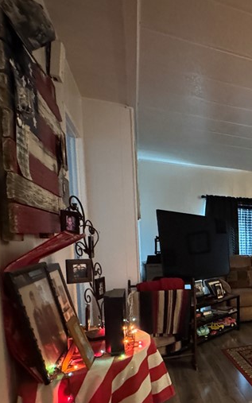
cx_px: 309
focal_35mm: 30
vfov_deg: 60.9
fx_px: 330
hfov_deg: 33.3
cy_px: 278
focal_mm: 2.22
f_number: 2.2
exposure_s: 1/30
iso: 1600
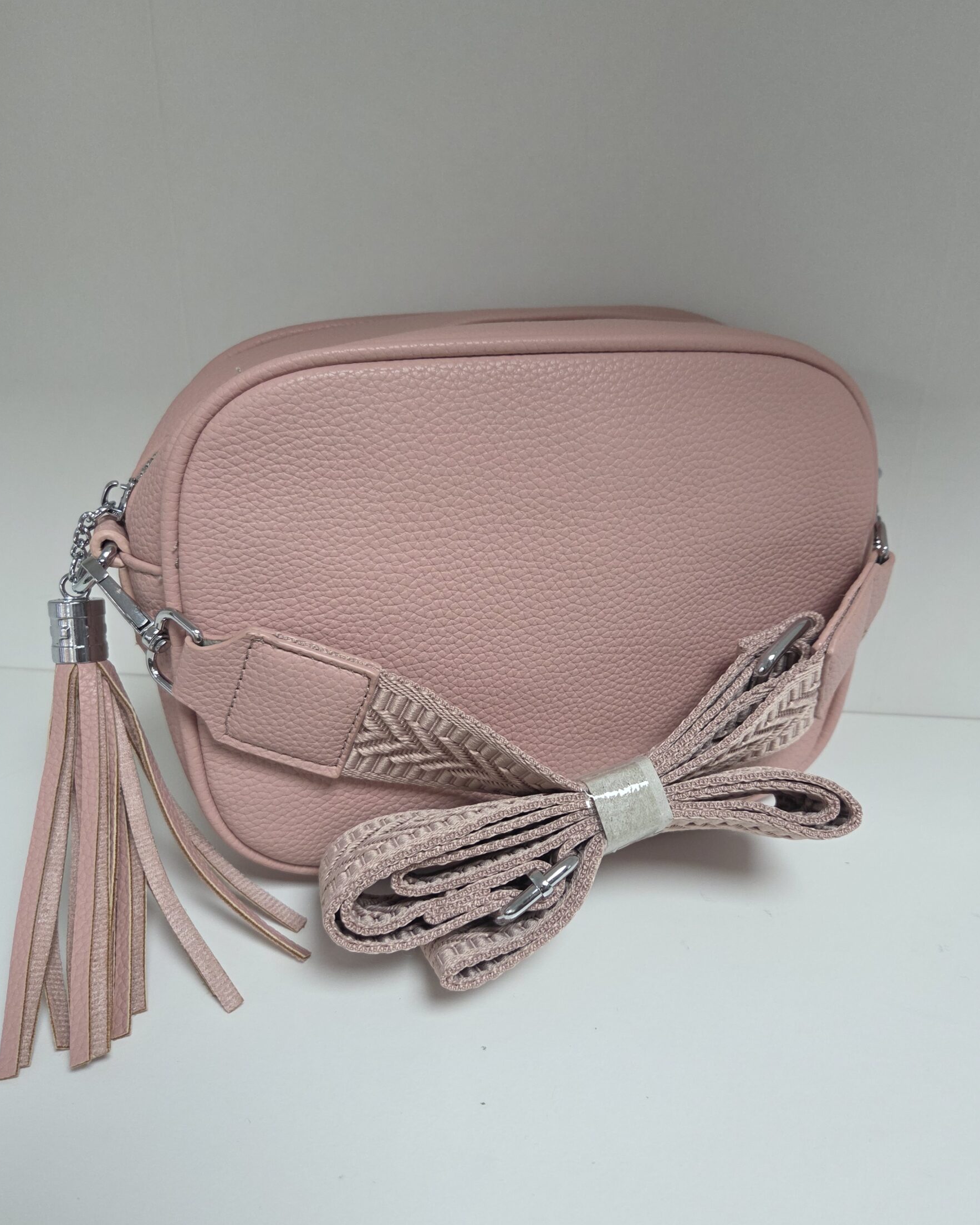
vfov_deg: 66.0
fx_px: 943
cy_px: 636
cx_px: 488
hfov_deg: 54.9
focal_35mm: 26
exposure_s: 1/100
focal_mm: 5.4
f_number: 1.8
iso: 160
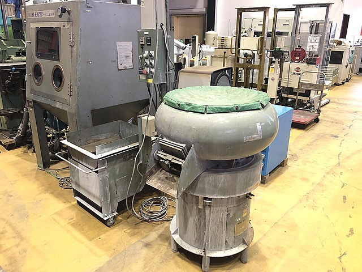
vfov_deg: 49.7
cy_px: 136
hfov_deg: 63.4
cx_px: 181
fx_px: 293
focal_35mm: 28
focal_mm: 3.99
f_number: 1.8
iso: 100
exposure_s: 1/15
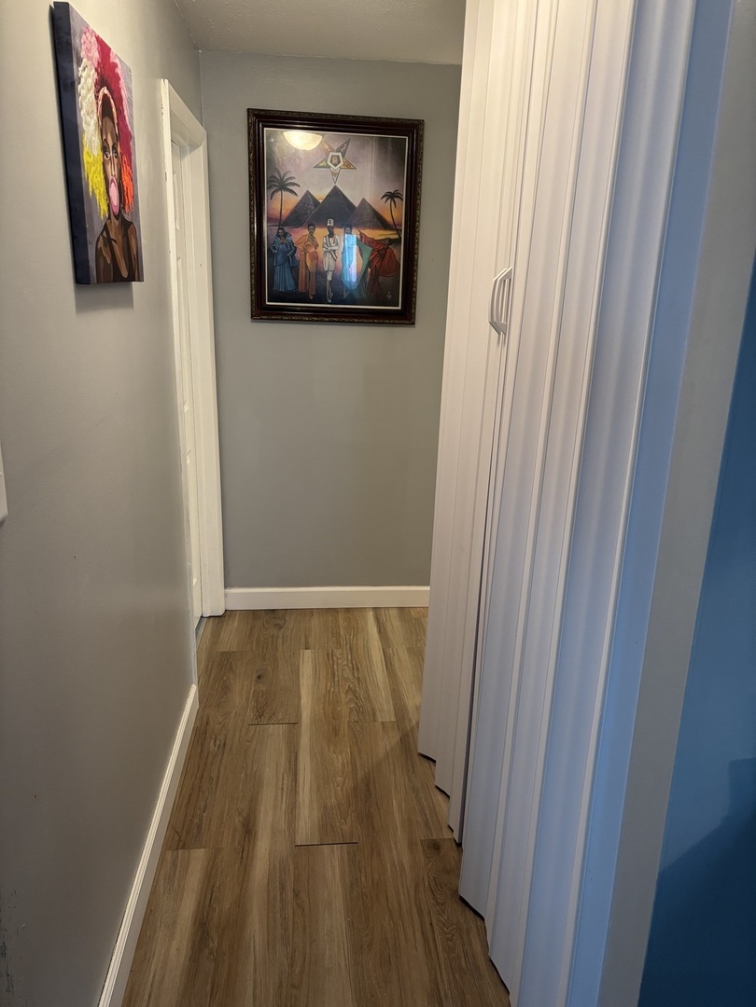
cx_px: 378
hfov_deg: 53.1
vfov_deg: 67.3
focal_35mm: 26
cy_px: 504
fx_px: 757
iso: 250
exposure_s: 1/60
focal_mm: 5.96
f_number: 1.6
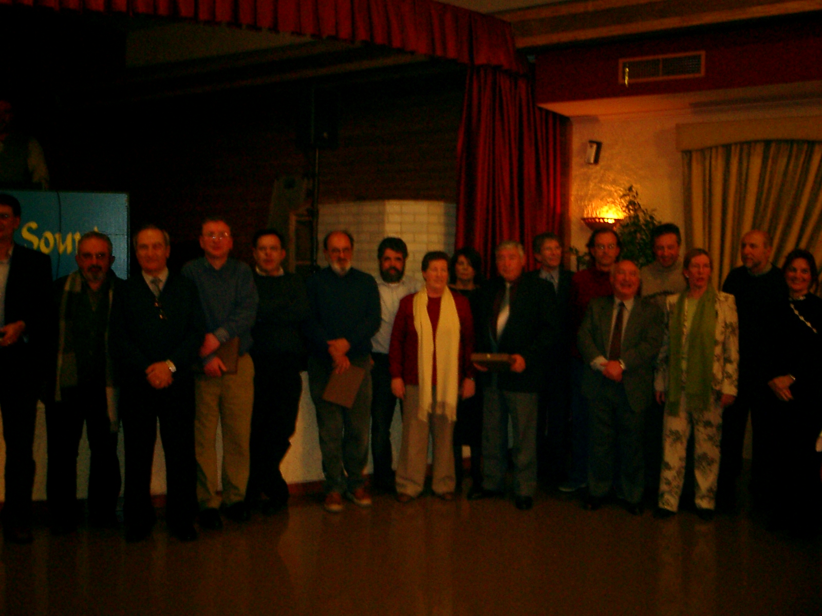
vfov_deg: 39.7
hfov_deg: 51.4
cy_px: 308
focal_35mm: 36
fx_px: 855
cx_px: 411
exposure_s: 1/30
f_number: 3.2
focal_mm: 7.5
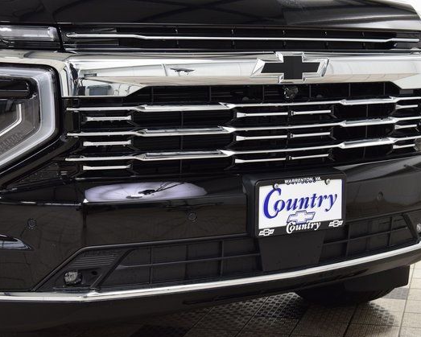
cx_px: 217
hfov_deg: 30.5
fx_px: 773
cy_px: 171
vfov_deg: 24.6
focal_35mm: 62
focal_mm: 36
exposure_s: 1/15
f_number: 6.3
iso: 800
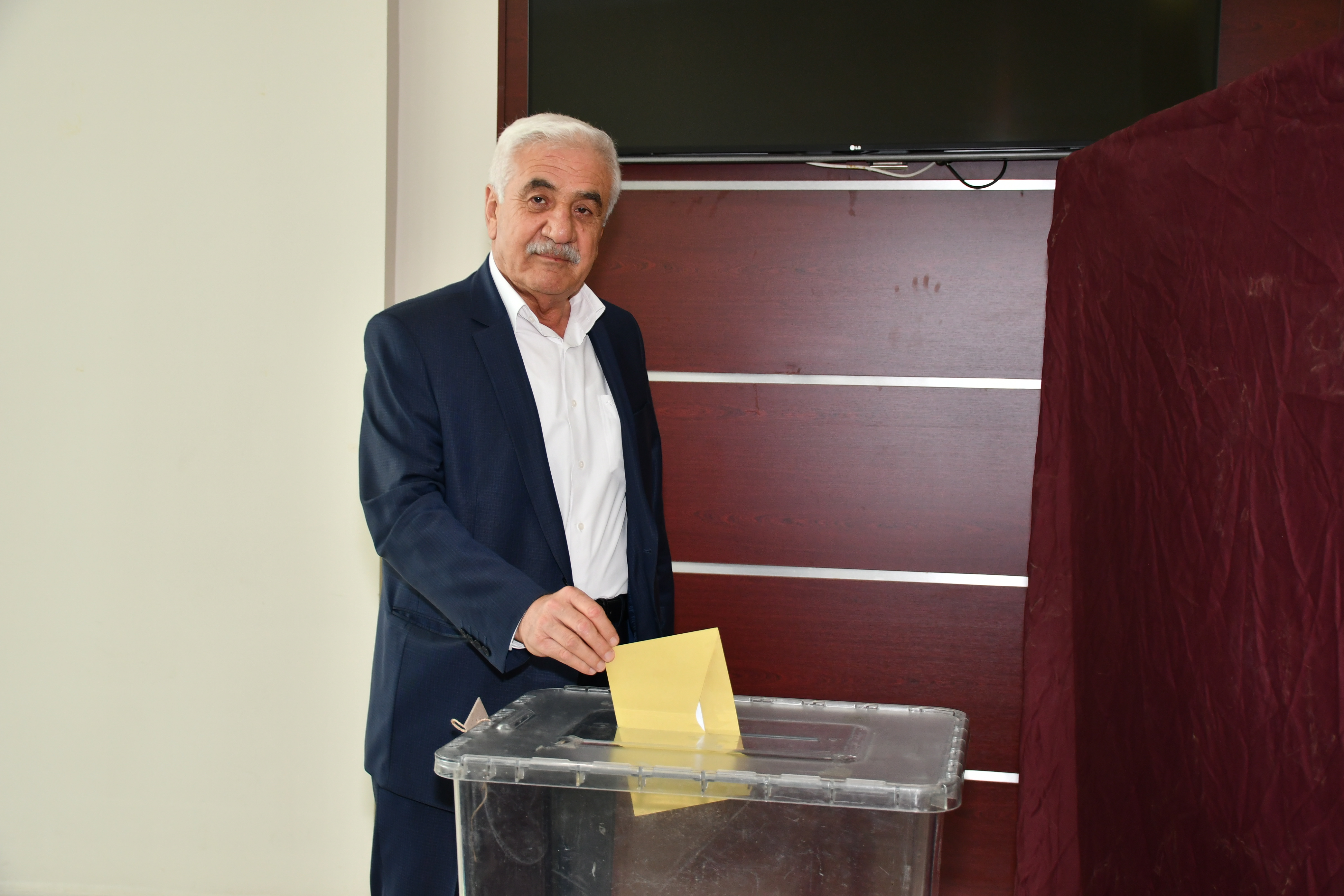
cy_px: 448
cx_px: 672
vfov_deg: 28.1
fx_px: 1792
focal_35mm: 48
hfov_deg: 41.1
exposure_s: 1/60
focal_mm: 32
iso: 500
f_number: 4
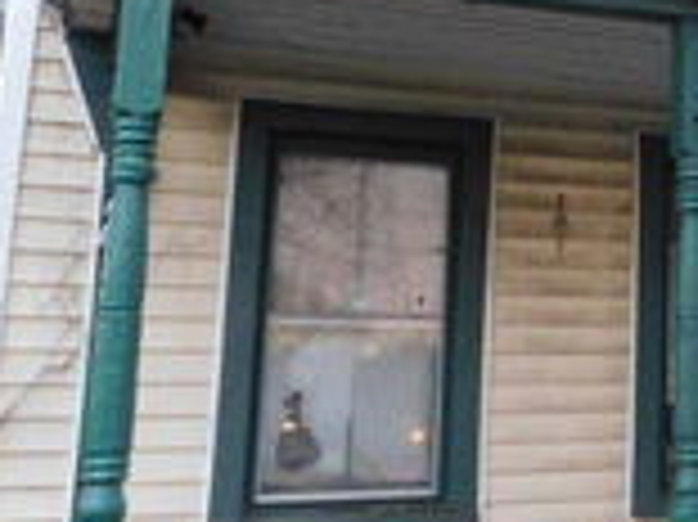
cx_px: 964
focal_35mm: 76
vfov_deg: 19.1
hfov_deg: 22.3
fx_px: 1531
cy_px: 86
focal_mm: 4
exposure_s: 1/15
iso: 400
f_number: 3
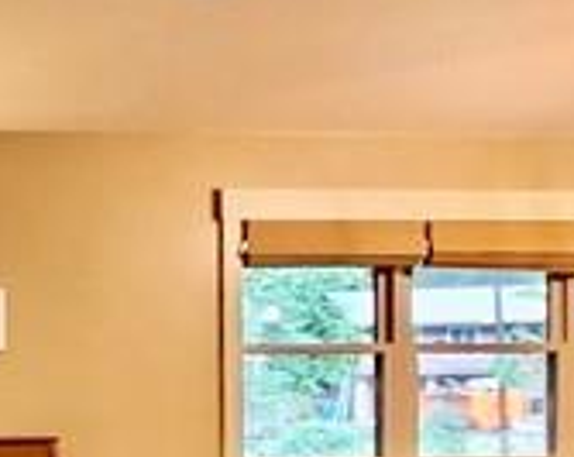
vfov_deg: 19.2
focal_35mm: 78
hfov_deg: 18.3
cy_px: 430
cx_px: -502
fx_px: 1323
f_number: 2.2
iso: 400
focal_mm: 1.74
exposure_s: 1/20
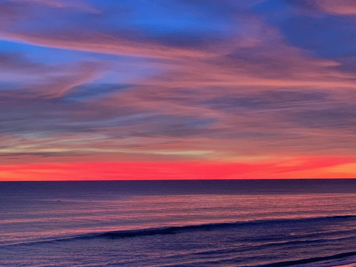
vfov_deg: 17.9
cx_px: 103
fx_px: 843
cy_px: 178
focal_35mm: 82
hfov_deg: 23.7
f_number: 2.4
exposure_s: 1/30
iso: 640
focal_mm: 6
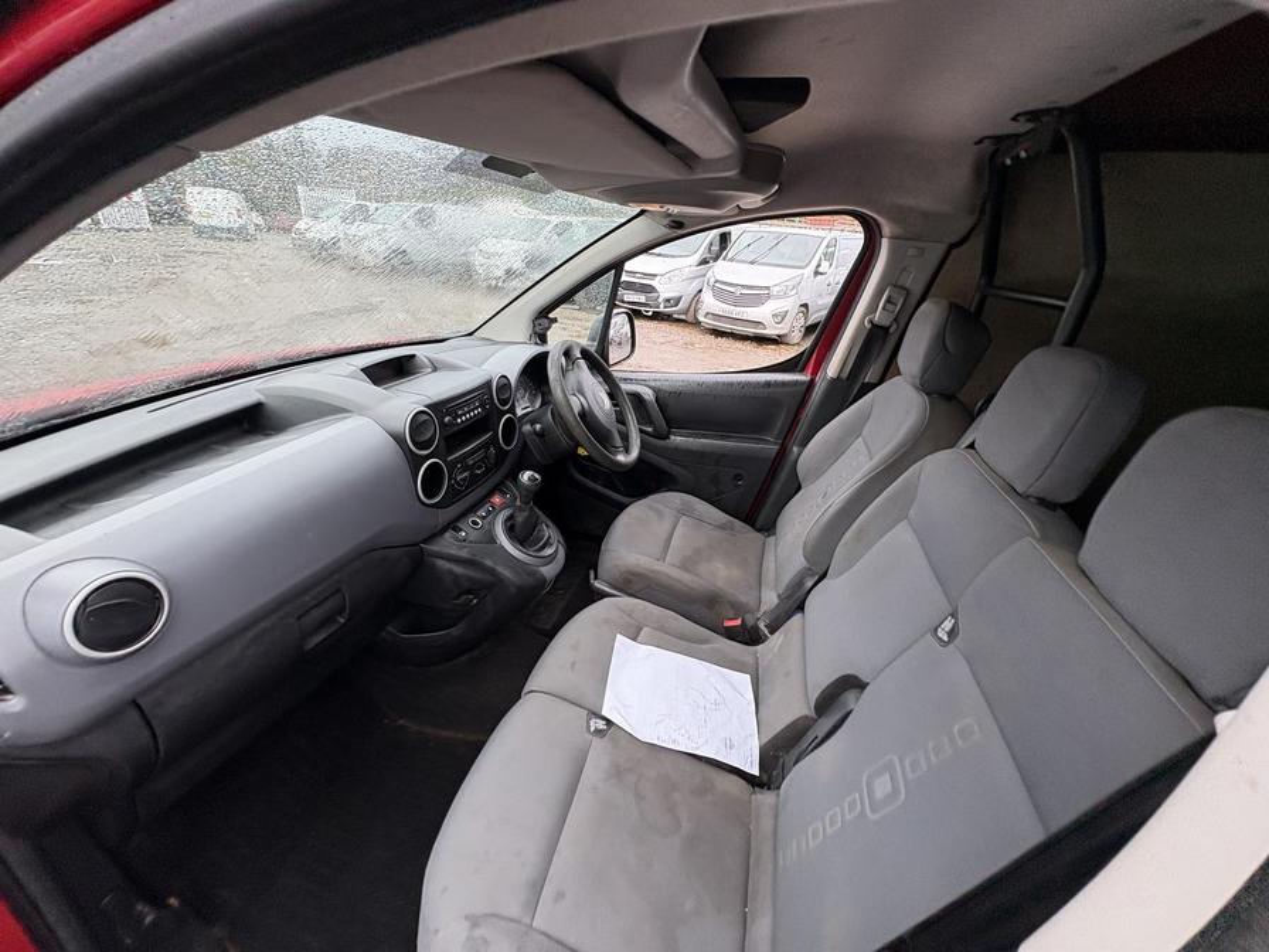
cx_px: 634
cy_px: 476
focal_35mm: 14
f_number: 2.2
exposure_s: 1/99
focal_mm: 2.22
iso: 125
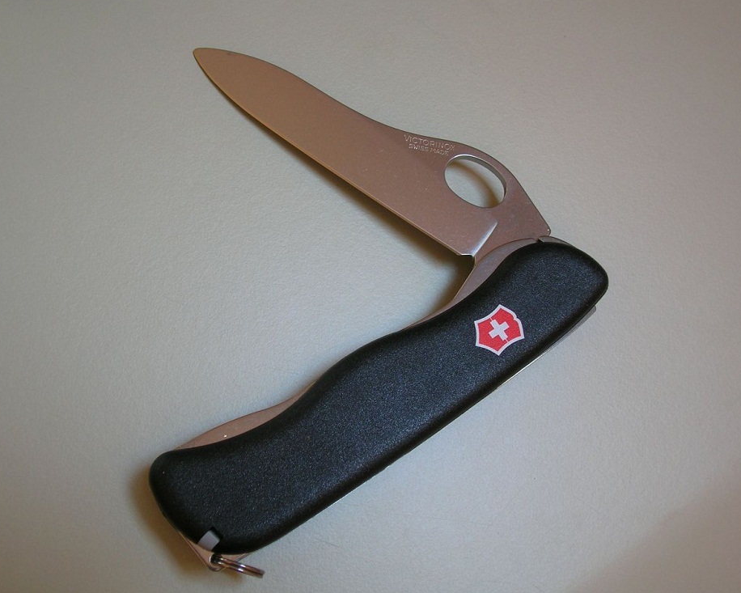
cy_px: 295
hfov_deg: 38.0
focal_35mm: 49
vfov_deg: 30.8
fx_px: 1075
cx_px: 354
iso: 50
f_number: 3.2
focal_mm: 7.7
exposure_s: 1/24.7
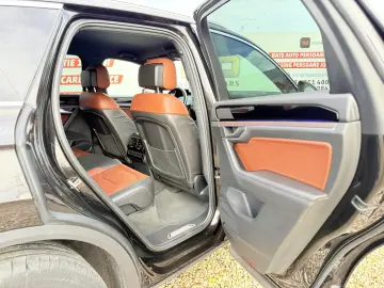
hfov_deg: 71.6
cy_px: 144
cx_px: 192
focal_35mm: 24
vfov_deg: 56.8
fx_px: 266
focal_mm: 6.76
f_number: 1.78
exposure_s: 1/243
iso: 160
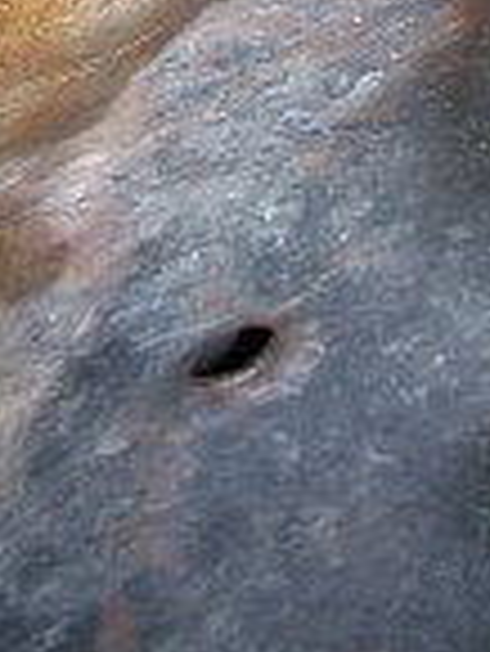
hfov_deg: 10.9
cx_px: 171
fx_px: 2563
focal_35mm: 136
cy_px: -191
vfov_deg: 13.9
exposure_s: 1/60
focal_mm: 7.8
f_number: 2.8
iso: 80
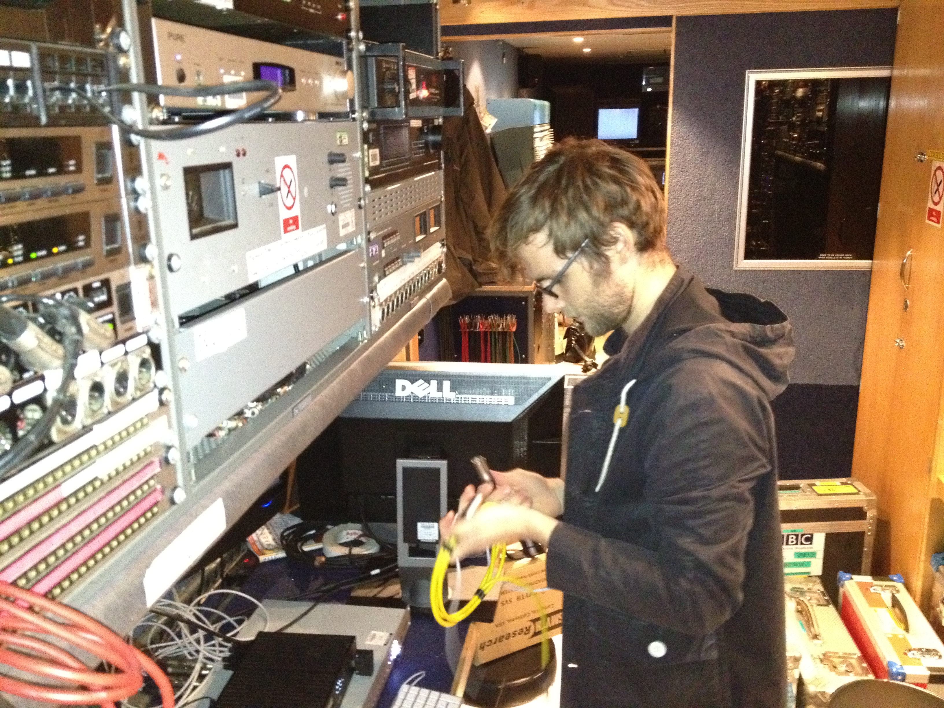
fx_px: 954
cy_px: 354
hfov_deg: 52.6
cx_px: 472
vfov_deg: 40.7
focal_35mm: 35
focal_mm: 4.28
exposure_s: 1/16
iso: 800
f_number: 2.4
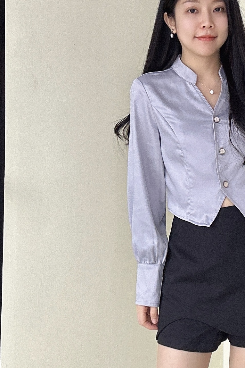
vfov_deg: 38.4
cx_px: 216
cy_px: 282
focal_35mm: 50
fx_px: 511
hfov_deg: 26.2
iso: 80
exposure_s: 1/72
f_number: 1.9
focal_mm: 2.69
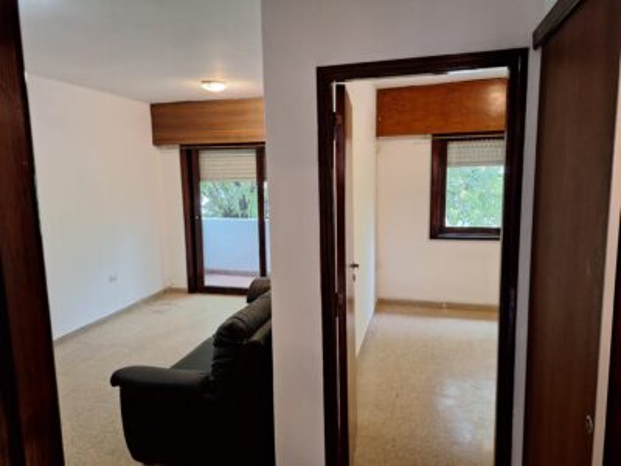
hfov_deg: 73.9
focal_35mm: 23
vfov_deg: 58.9
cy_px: 233
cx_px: 310
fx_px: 413
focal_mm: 5.54
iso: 250
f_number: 1.8
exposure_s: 1/40
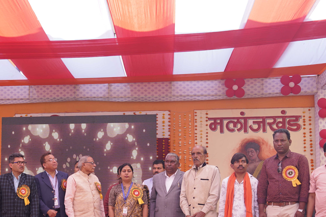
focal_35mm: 67
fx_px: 607
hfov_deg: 29.8
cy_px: 186
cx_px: 102
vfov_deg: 20.0
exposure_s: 1/100
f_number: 5
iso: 100
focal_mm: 28
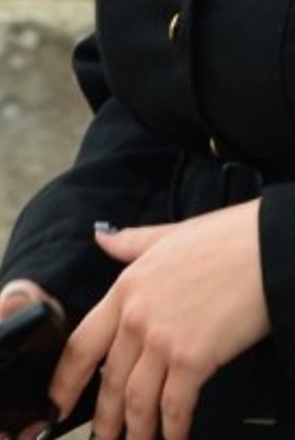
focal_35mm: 794
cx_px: 428
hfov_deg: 1.7
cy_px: -234
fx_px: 9720
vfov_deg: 2.6
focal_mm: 105
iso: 400
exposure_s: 1/250
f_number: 5.6
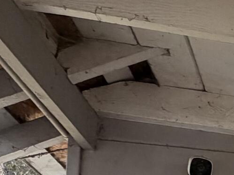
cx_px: 380
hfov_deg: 19.4
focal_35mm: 84
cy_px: 381
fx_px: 568
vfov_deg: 13.9
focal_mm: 2.22
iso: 200
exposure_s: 1/121
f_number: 2.2
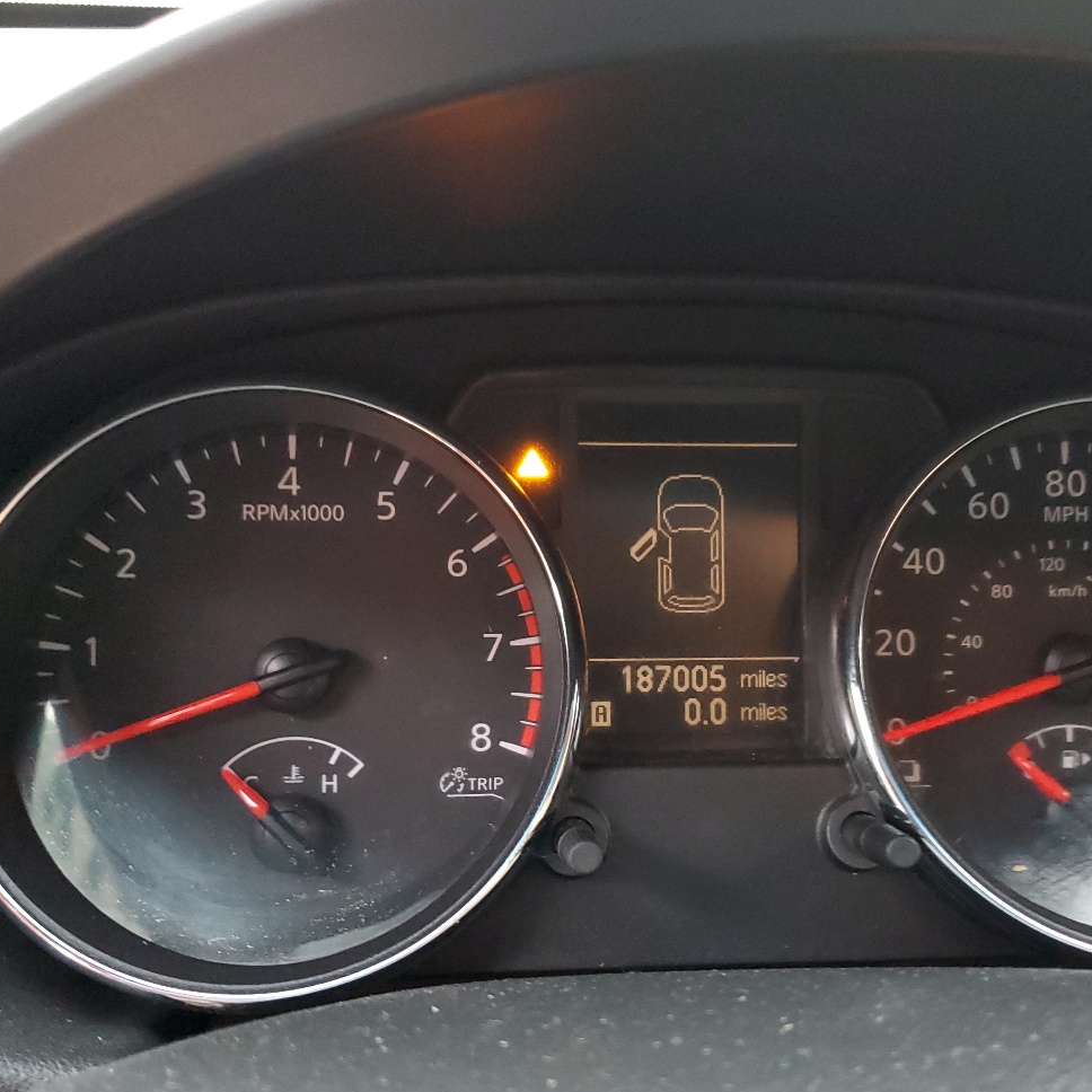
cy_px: 631
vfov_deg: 43.7
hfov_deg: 43.7
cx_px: 650
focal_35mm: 38
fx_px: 1356
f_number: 1.5
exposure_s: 1/30
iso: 328
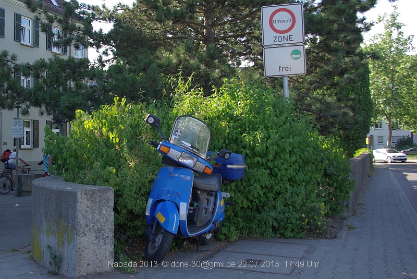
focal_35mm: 32
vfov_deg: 41.3
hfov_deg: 58.9
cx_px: 208
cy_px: 140
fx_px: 370
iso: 100
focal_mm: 21.25
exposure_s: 1/160
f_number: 5
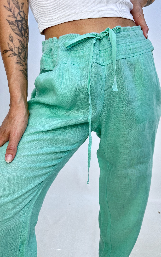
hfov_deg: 47.5
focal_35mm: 26
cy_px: 131
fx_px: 183
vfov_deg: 70.4
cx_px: 88
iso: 64
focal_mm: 6.86
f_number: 1.78
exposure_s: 1/218
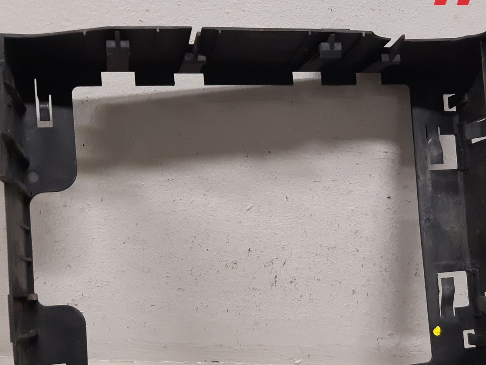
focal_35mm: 44
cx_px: 269
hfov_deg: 42.9
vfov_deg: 32.6
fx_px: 618
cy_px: 246
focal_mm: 3.93
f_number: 1.7
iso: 250
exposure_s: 1/50
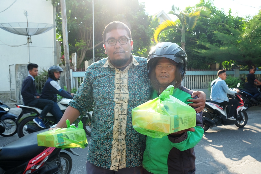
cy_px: 87
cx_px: 130
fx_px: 225
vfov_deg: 42.3
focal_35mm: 31
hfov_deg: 60.3
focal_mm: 20.5
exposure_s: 1/220
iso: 400
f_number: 5.6
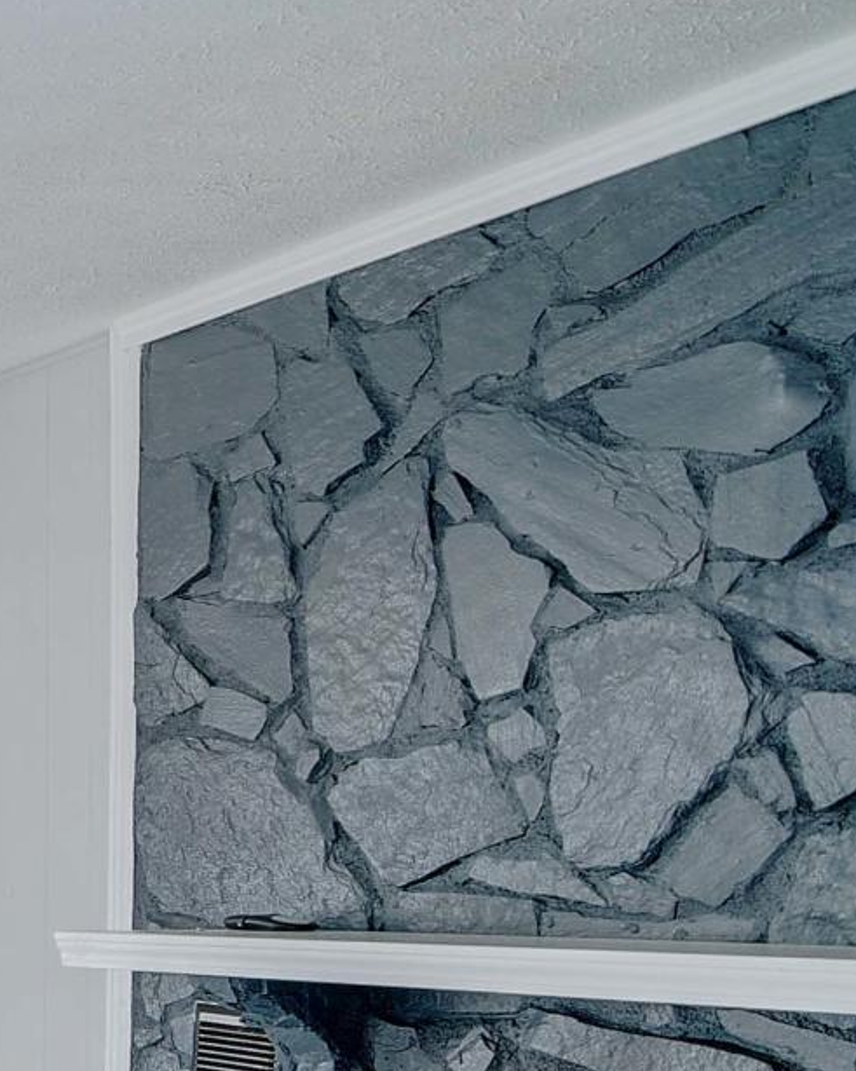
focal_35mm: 55
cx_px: -1400
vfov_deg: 33.1
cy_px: 870
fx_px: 1742
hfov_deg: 13.5
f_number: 8
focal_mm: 12
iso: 100
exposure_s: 1/1.67
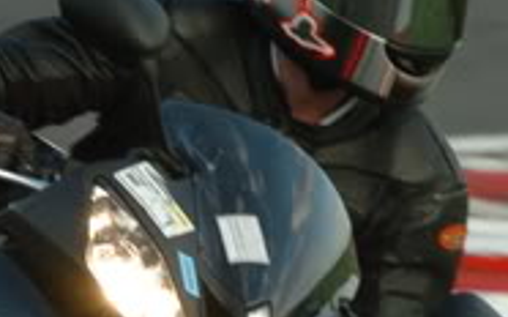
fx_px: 27271
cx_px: 117
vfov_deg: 0.7
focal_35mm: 1971
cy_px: 369
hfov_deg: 1.1
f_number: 9
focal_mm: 300
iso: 250
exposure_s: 1/160
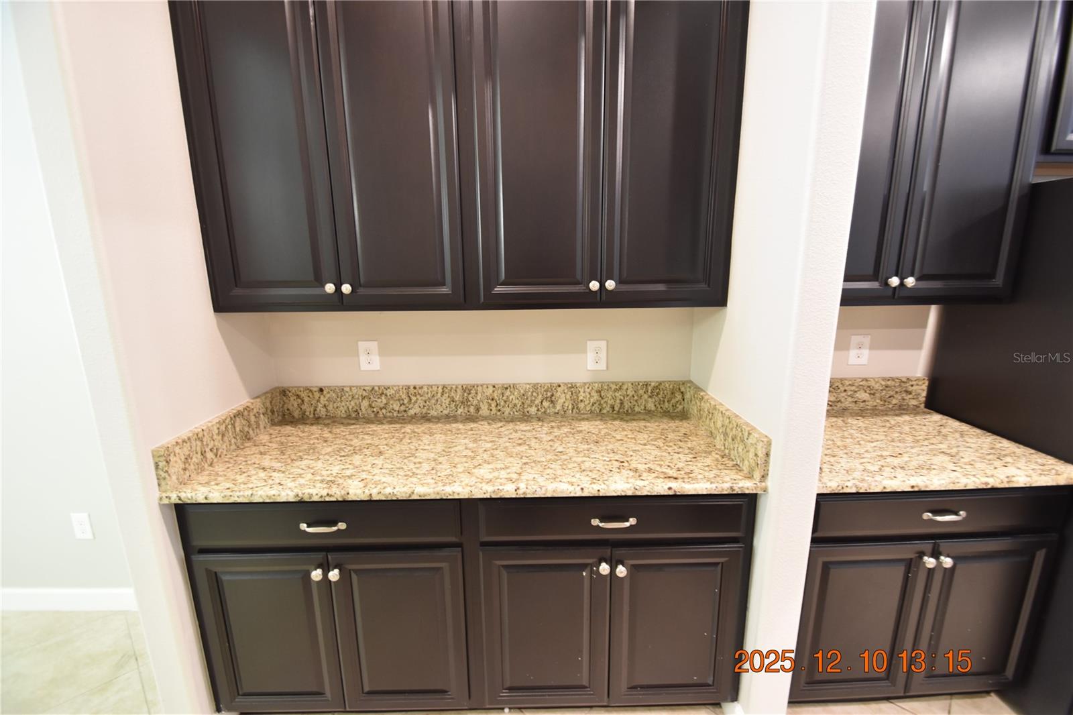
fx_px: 447
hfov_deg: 100.4
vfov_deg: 77.3
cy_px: 358
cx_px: 536
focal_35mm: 15
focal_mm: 10
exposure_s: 1/10
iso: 800
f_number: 3.5
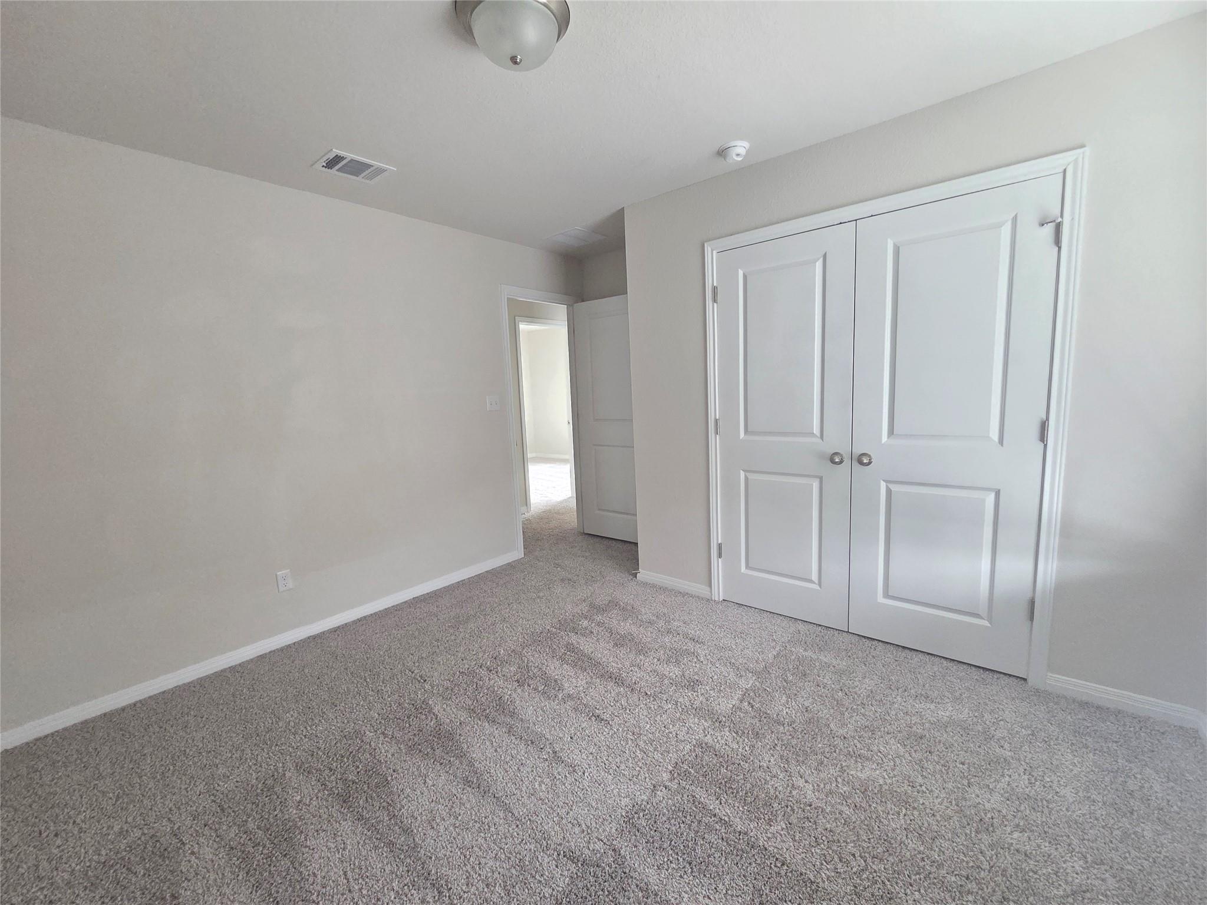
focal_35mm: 13
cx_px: 604
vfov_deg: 89.9
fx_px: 453
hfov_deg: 106.2
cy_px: 452
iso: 1000
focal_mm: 2.2
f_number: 2.2
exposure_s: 1/60
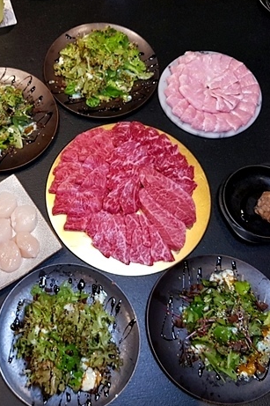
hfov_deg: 34.6
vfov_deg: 51.9
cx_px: 46
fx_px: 417
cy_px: 202
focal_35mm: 37
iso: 125
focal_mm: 4.3
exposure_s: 1/60
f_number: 1.7
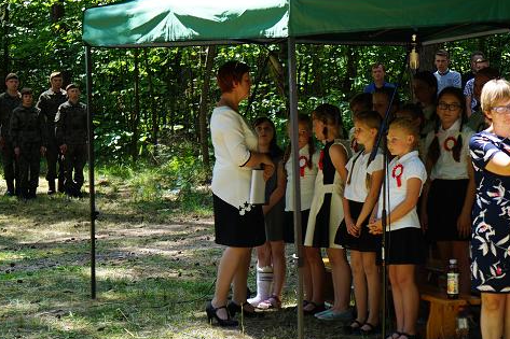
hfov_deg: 23.7
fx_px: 1213
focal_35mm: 86
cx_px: 312
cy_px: 171
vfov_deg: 15.9
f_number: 5
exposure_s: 1/80
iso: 125
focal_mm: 45
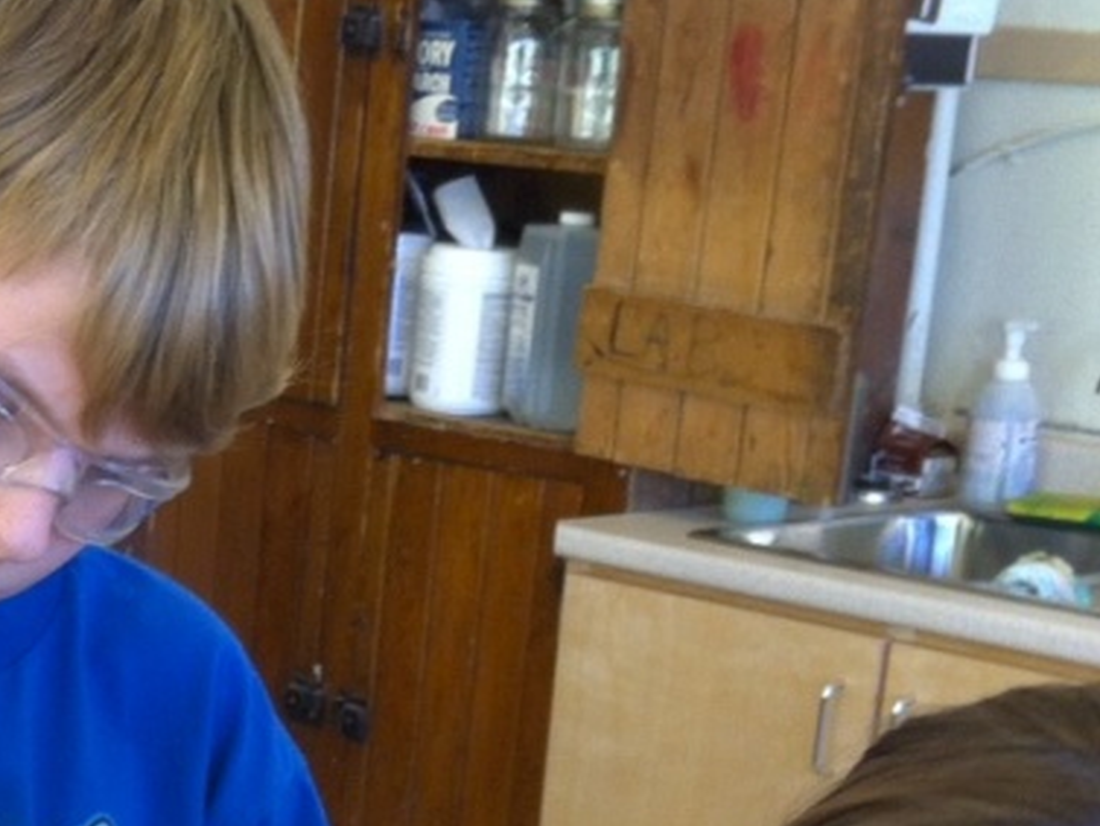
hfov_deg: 17.8
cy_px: 1239
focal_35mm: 108
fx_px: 3433
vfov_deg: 13.0
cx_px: 6
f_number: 2.8
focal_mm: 3.85
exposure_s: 1/20
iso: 100
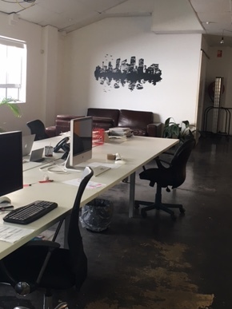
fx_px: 429
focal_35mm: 48
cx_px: 77
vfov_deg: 39.6
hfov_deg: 30.0
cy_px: 140
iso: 40
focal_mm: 4.15
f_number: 2.2
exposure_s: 1/33
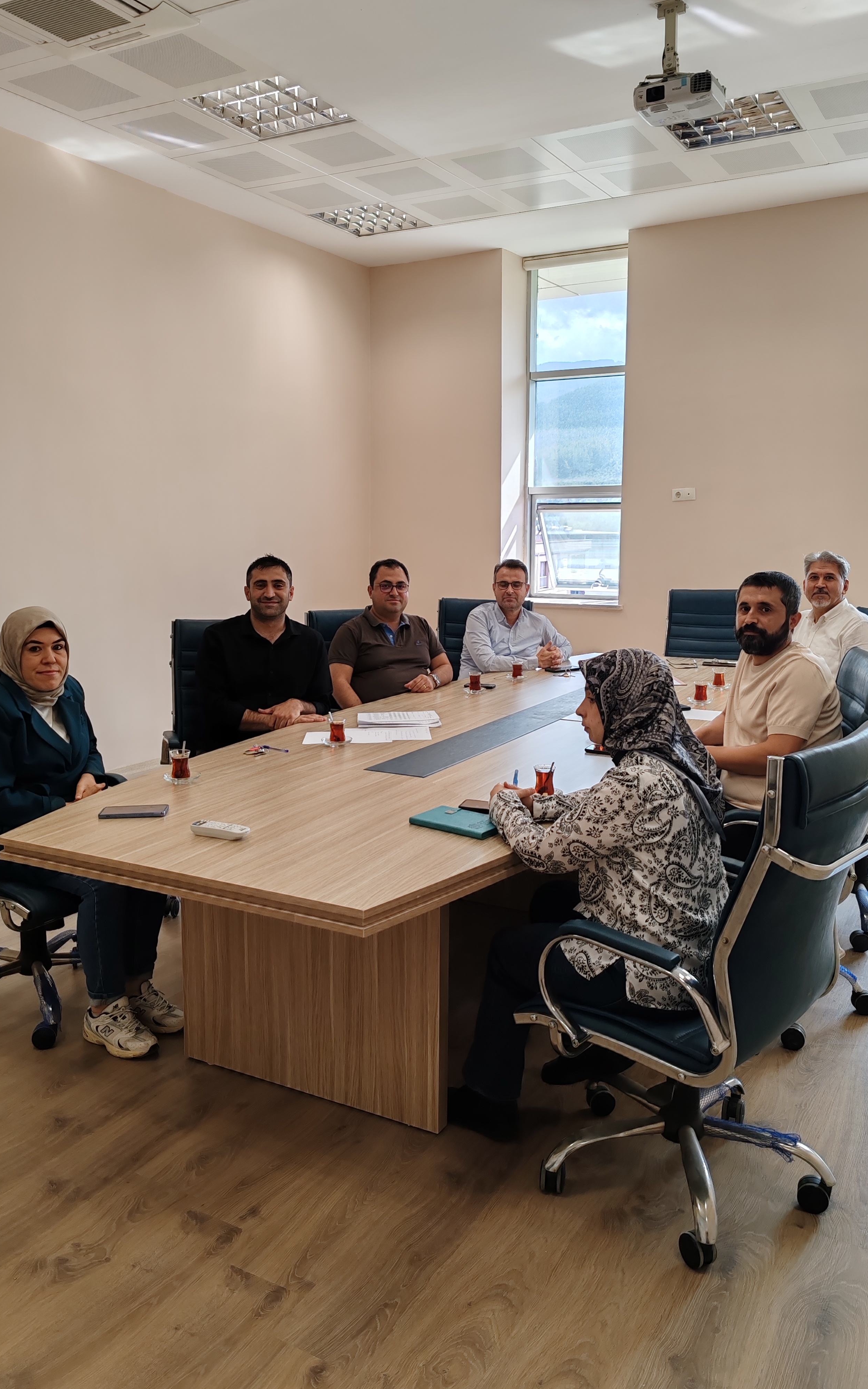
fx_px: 1098
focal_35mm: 29
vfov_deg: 64.6
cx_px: 430
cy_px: 687
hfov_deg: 43.1
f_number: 1.9
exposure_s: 1/100
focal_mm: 6.12
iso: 125
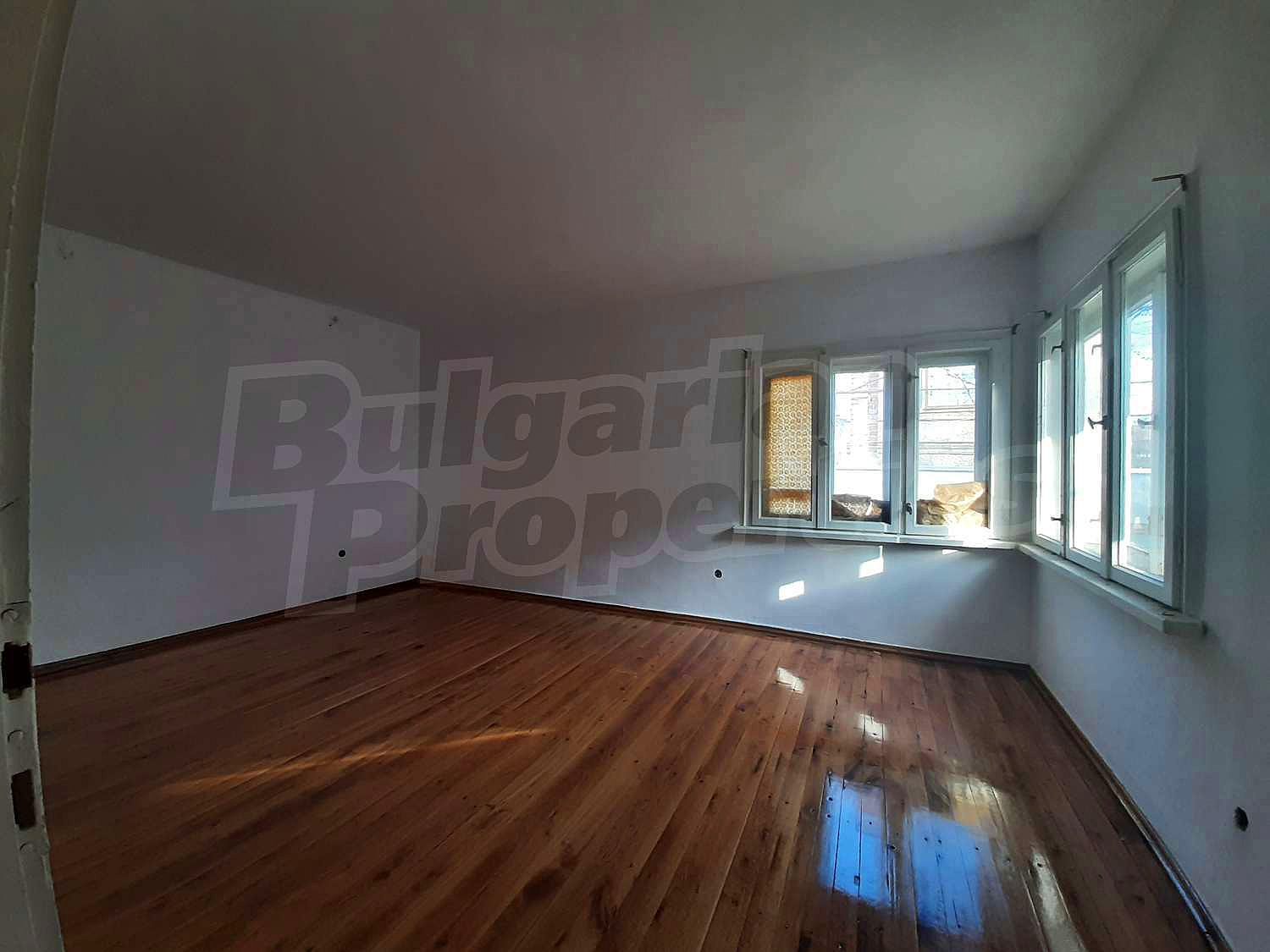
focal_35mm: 13
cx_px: 635
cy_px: 476
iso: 100
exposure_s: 1/50
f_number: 2.2
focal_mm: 1.42
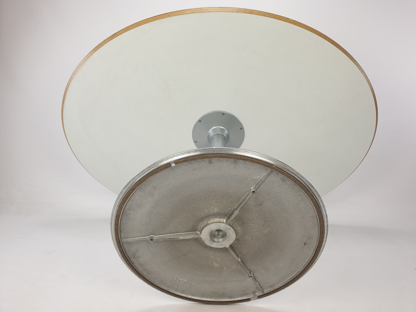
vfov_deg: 53.1
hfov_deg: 67.3
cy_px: 156
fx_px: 312
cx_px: 208
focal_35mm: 26
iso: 50
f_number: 2.4
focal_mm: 4.3
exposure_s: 1/100
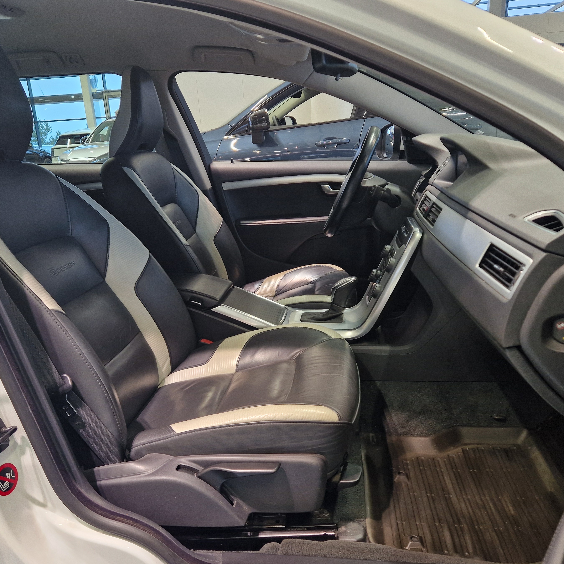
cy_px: 297
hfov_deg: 54.0
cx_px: 267
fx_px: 553
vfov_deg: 54.0
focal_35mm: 30
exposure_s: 1/100
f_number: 1.8
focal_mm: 5.4
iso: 100
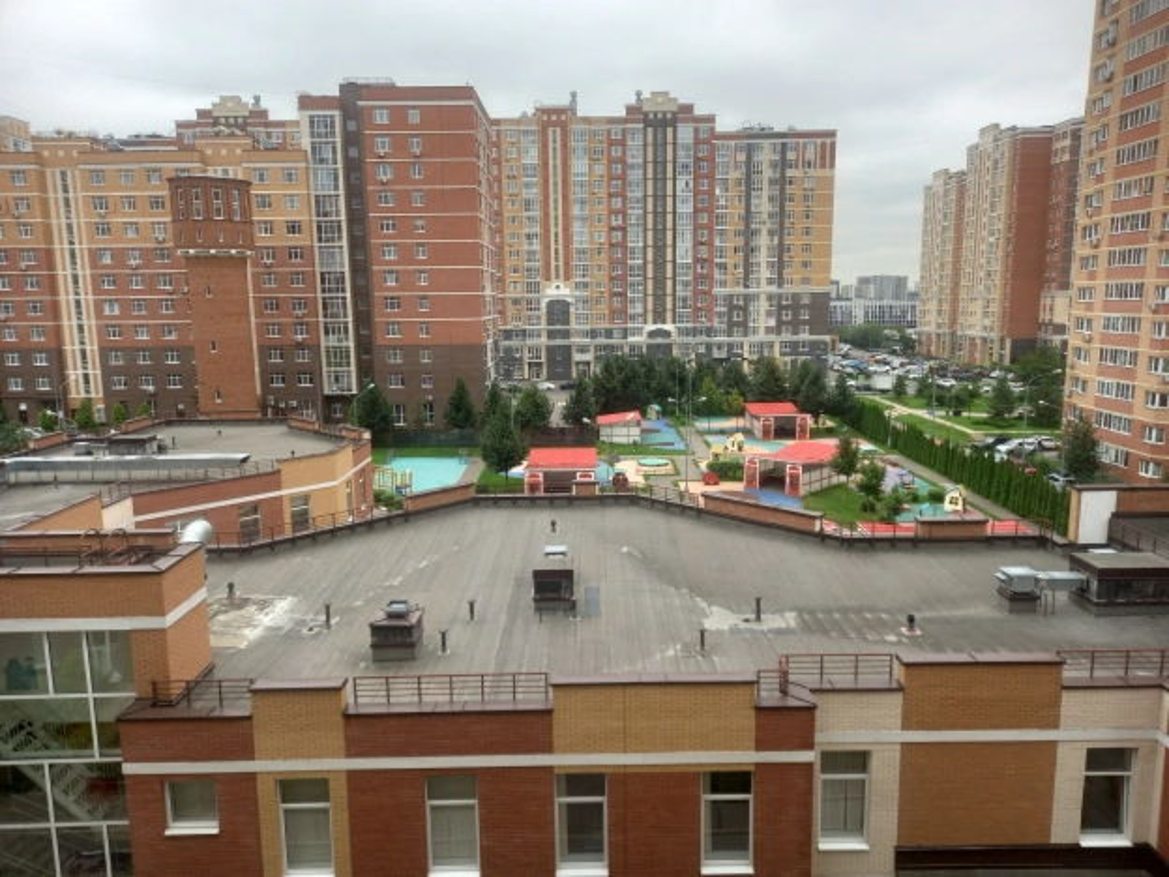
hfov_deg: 69.4
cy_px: 438
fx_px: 844
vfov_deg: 54.9
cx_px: 584
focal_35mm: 25
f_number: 2
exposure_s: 1/111
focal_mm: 4.6
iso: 25
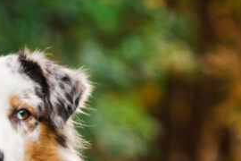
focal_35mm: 398
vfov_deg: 3.4
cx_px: -24
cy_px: 225
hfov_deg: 5.2
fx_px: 2664
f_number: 4
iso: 400
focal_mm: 105
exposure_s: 1/500
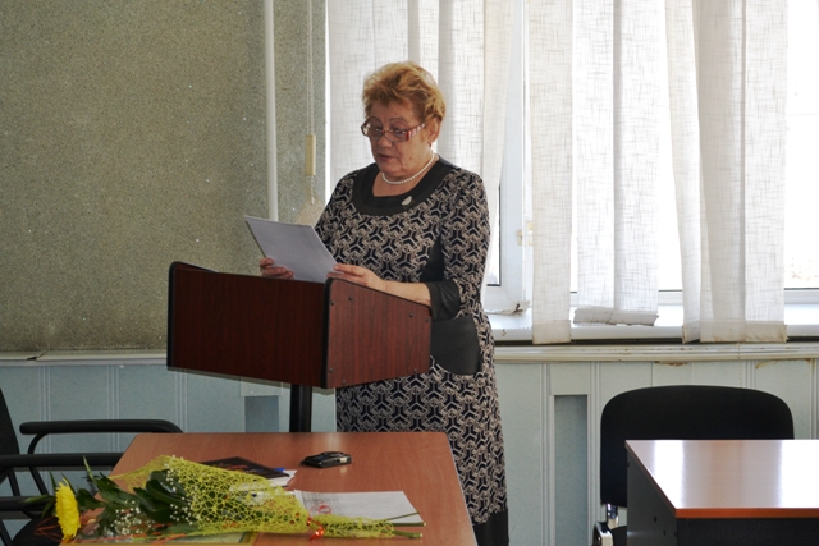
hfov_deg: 24.6
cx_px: 410
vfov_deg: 16.6
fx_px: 1877
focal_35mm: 82
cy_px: 273
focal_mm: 55
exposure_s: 1/100
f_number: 5.6
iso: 800
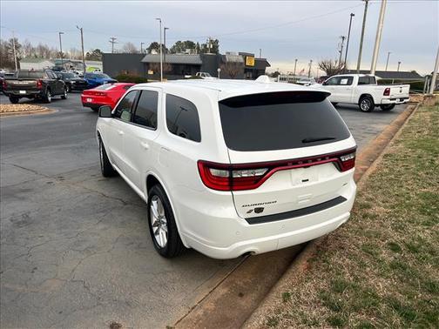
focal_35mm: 26
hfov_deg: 67.3
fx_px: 330
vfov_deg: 53.1
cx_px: 220
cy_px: 164
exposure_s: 1/1029
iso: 50
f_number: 1.5
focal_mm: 5.7
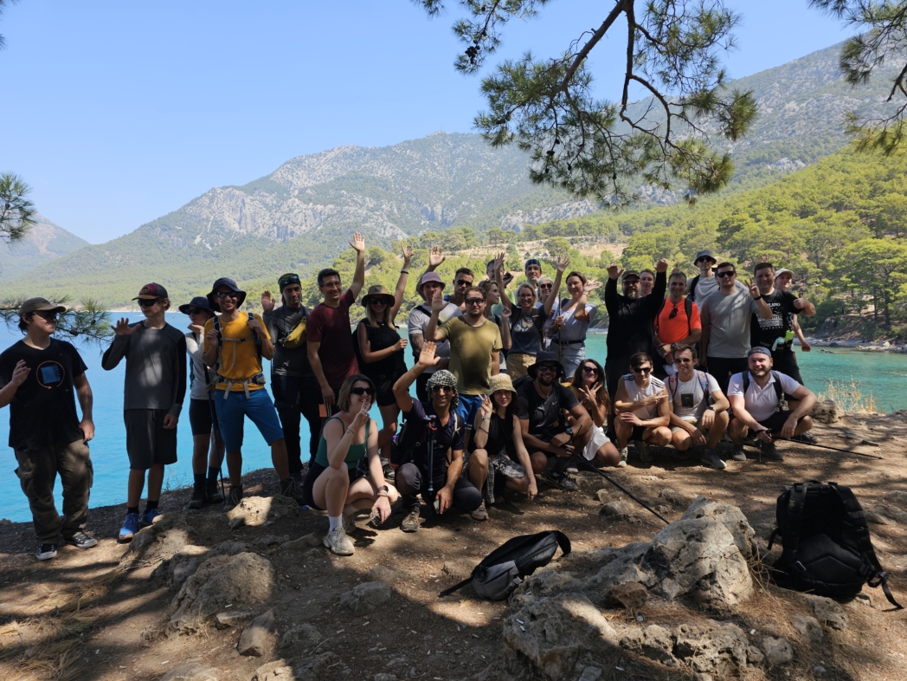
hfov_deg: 73.9
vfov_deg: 58.9
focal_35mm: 23
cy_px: 340
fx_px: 603
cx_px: 454
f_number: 1.7
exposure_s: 1/369
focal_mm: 6.3
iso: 10
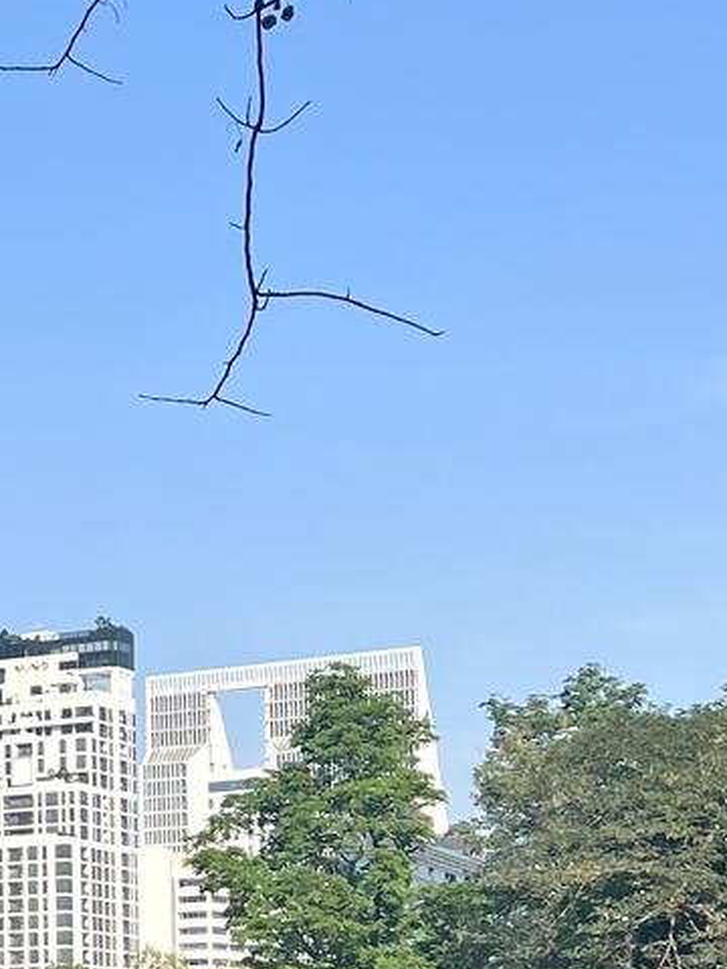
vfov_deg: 17.4
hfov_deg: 12.7
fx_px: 3108
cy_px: 892
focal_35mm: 111
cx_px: -355
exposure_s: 1/3077
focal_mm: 5.7
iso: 50
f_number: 1.5
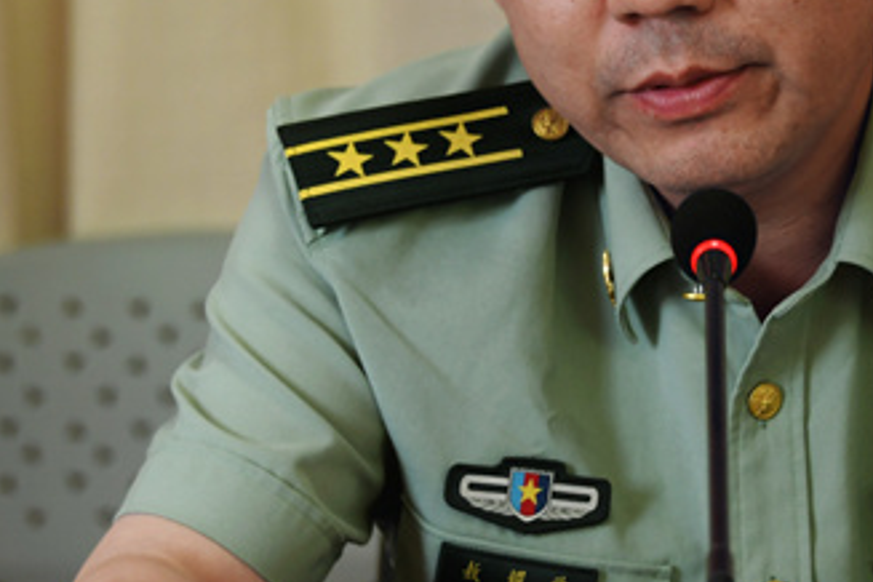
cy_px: 146
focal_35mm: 260
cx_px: 686
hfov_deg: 7.9
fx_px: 6305
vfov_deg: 5.3
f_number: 5
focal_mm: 85
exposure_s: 1/30
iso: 500
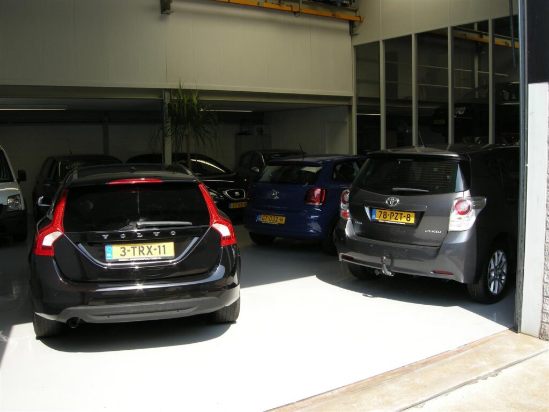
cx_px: 274
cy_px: 206
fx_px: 571
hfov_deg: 51.4
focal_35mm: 36
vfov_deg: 39.7
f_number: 4.3
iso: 64
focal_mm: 7.5
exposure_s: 1/137
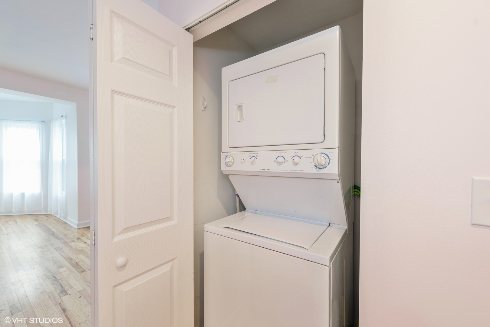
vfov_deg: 81.2
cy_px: 164
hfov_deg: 104.2
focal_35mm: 14
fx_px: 191
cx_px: 245
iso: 200
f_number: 8
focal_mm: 14
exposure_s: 1/4
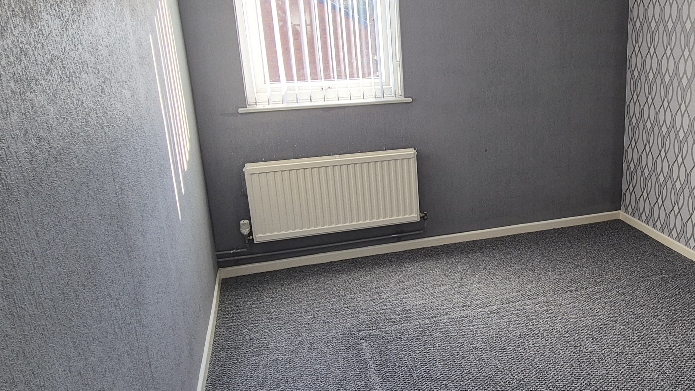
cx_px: 506
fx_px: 553
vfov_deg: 38.9
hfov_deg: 61.3
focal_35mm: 30
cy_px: 170
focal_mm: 2.2
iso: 64
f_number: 2.2
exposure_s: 1/50
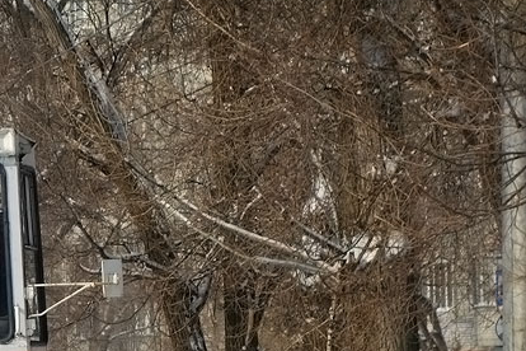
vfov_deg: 6.0
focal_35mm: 229
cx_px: -163
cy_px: 195
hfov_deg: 8.8
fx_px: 3346
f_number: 5.6
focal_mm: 29.49
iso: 125
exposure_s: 1/800
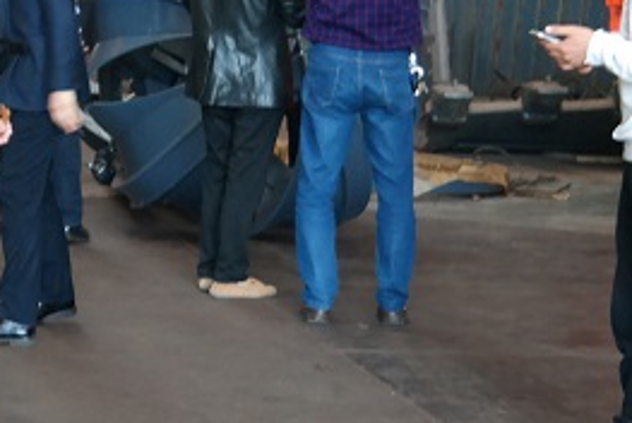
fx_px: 2812
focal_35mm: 160
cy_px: -107
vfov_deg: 8.5
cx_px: -185
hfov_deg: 12.4
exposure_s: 1/50
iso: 800
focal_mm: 29
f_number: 4.5
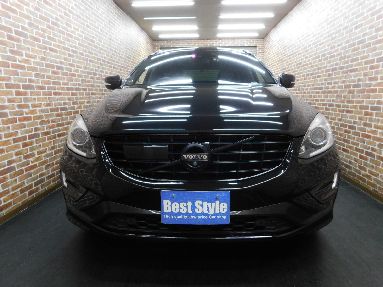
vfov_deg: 58.9
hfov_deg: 73.9
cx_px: 192
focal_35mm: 23
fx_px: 254
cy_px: 144
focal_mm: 4
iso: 400
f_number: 3
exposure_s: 1/30
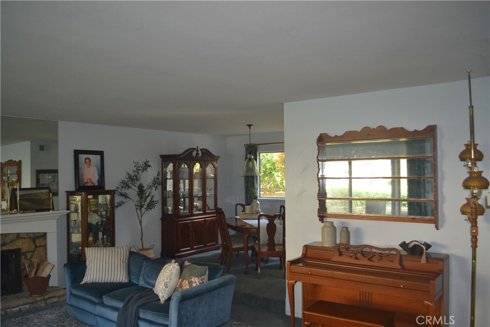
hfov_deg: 67.4
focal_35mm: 27
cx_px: 245
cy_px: 164
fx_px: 368
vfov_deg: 47.9
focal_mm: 18
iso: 400
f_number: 3.8
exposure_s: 1/60
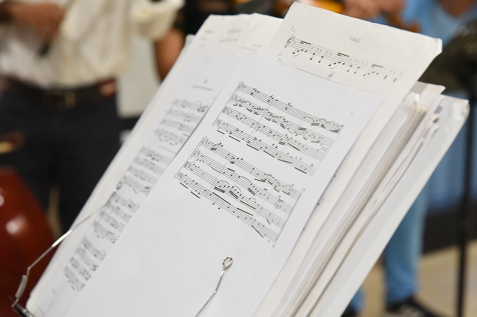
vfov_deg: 12.9
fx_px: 1404
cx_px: 238
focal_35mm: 106
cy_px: 158
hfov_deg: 19.3
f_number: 8
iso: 8000
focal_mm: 105
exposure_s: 1/125
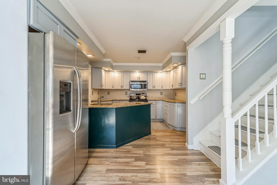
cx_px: 138
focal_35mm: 16
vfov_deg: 73.7
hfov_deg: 96.7
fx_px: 123
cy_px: 92
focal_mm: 16
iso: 800
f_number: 5.6
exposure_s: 1/160
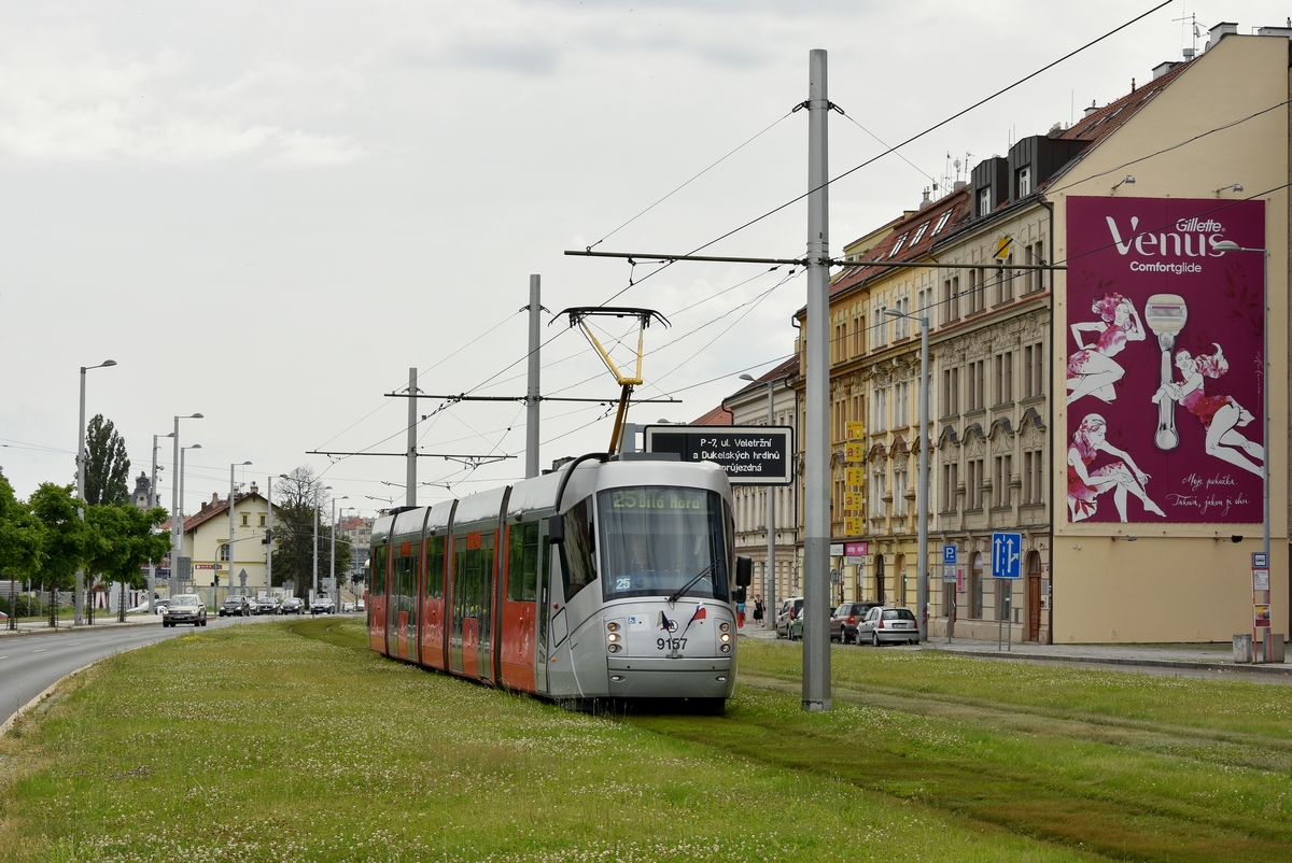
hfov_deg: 29.8
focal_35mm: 68
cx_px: 646
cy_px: 432
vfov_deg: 20.2
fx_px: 2424
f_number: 9
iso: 125
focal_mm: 45
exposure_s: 1/320
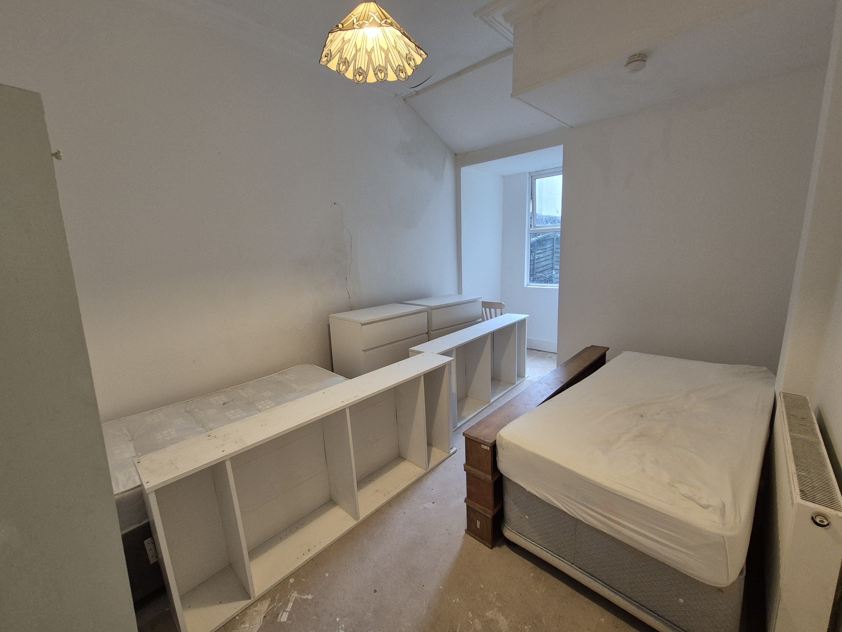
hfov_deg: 106.2
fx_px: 316
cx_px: 421
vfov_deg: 89.9
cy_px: 316
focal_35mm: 13
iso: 400
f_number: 2.2
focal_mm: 2.2
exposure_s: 1/50
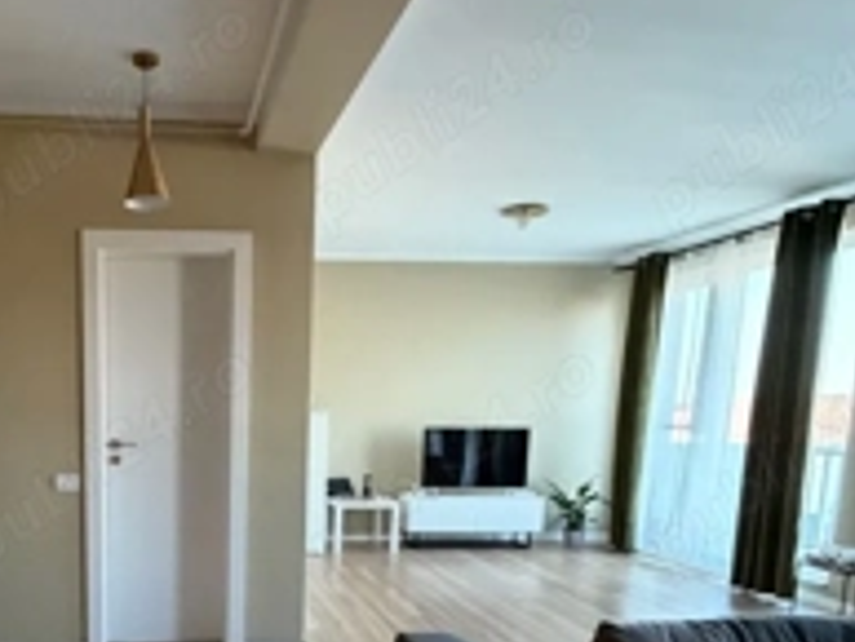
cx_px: 195
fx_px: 717
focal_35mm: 29
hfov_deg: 57.9
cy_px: 514
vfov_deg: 45.8
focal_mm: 2.22
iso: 500
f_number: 2.2
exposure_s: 1/60
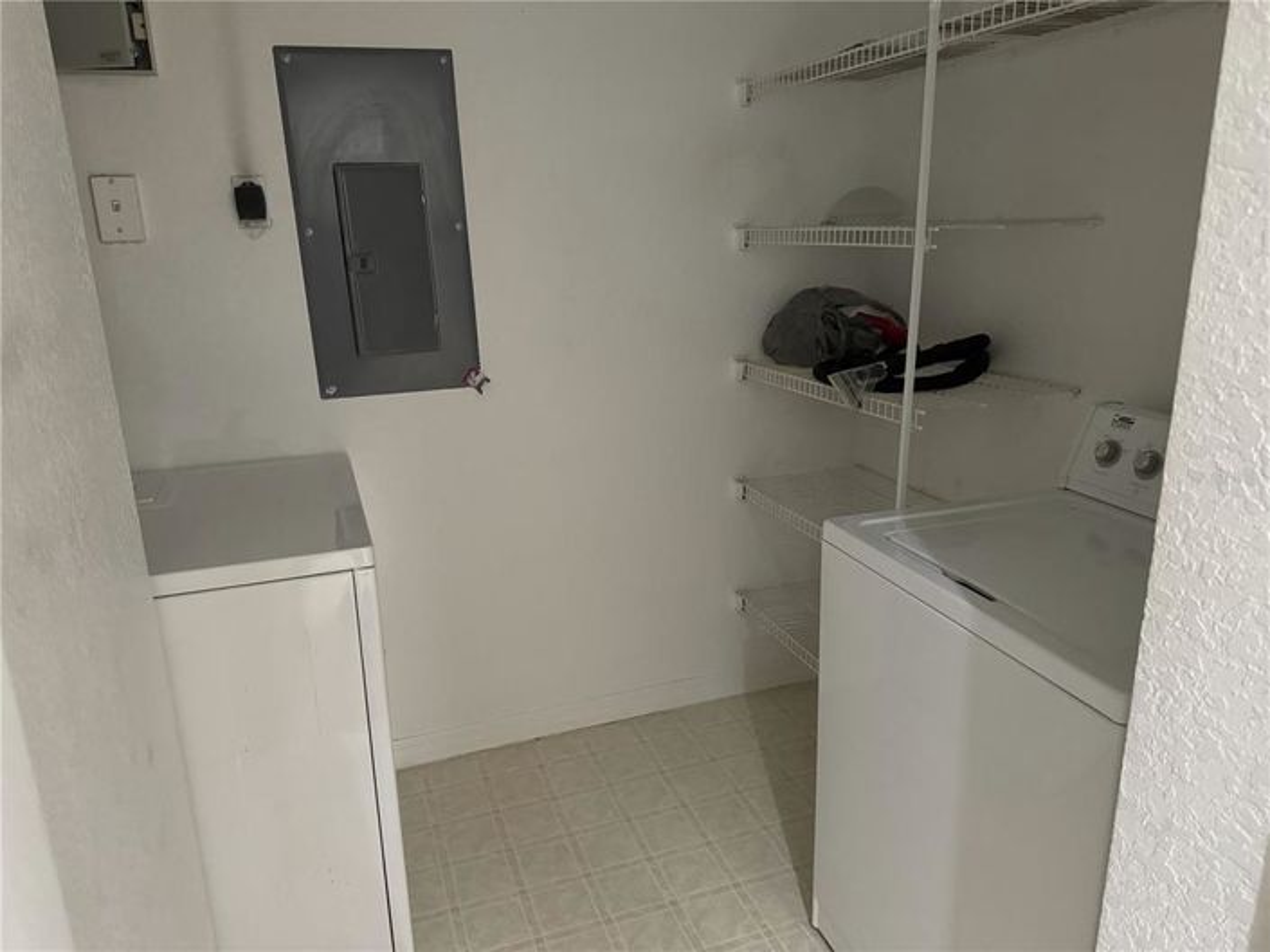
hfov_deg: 71.6
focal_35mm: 24
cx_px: 635
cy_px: 476
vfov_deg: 56.8
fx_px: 880
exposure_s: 1/40
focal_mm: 6.76
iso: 1000
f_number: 1.78
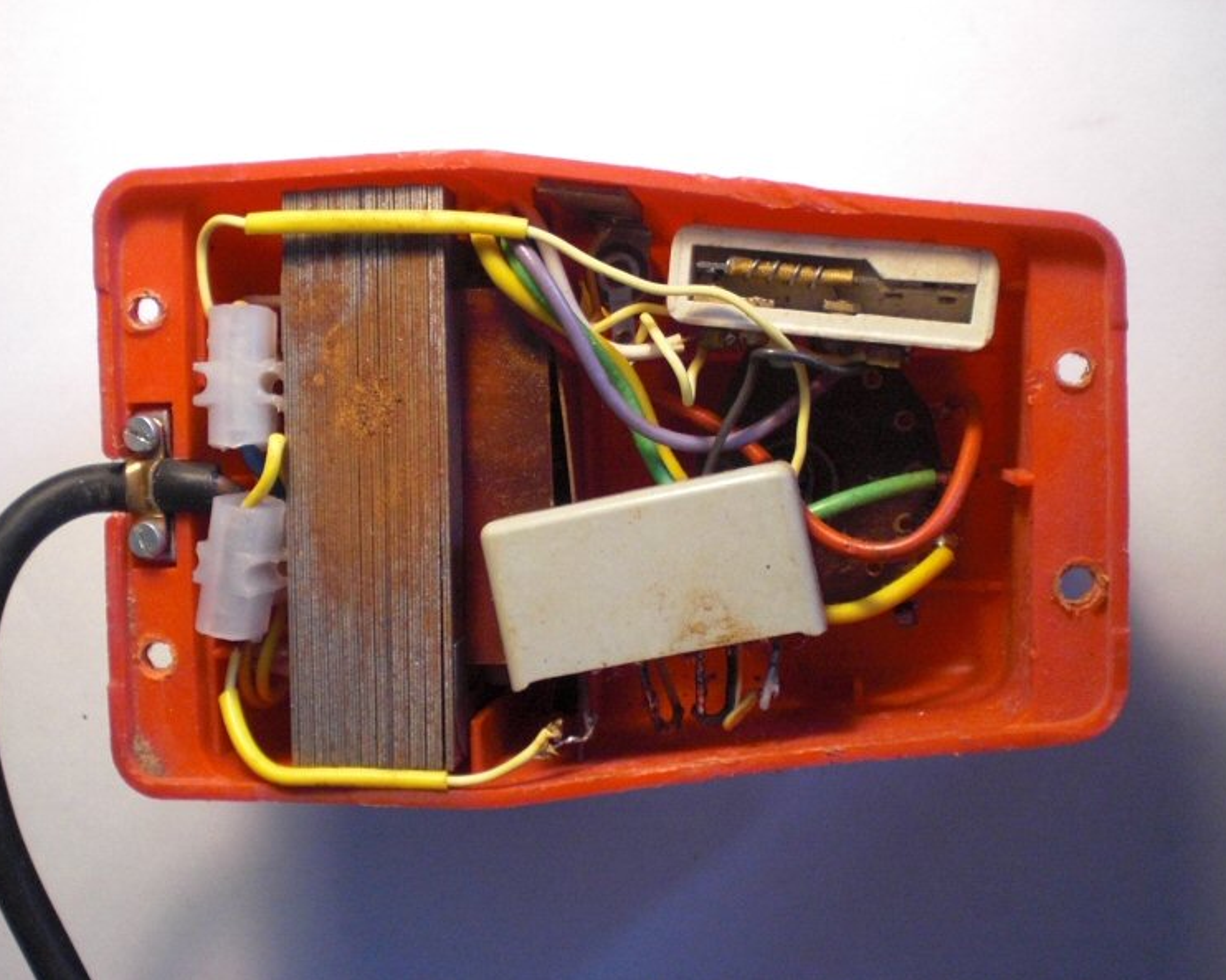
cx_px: 588
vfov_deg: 37.3
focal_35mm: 40
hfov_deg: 45.8
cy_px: 491
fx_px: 1451
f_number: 3.1
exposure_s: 1/100
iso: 400
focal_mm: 6.3
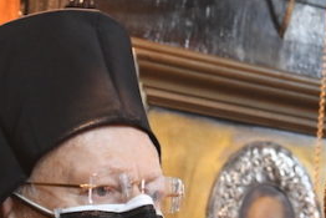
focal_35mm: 203
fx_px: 1839
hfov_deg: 10.1
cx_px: 40
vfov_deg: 6.7
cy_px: 273
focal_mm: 52
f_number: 5
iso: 4000
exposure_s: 1/60
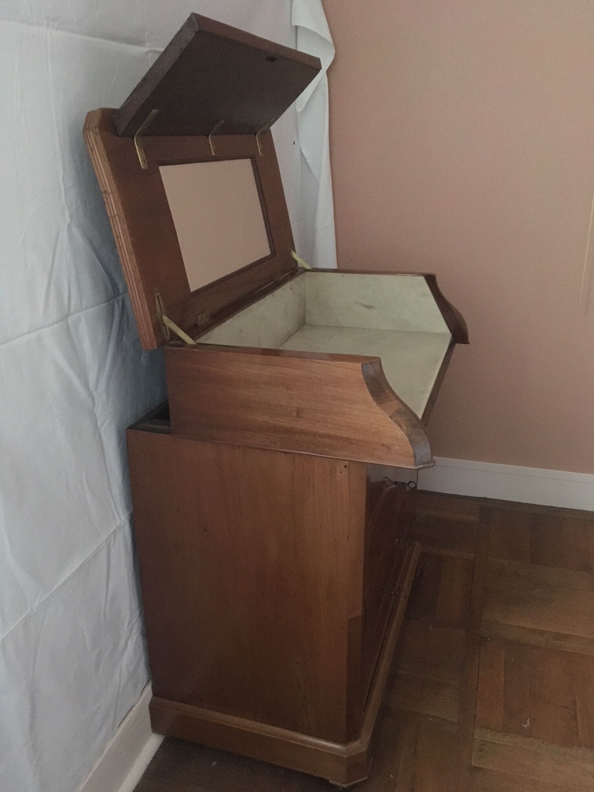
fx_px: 664
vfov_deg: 61.7
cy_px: 396
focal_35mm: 29
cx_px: 297
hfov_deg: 48.2
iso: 640
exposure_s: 1/17
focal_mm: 4.15
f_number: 2.2
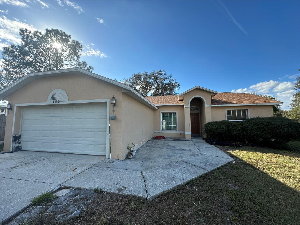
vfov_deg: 85.7
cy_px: 112
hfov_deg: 102.1
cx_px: 150
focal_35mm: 14
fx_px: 121
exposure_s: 1/955
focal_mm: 2.22
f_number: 2.2
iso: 50
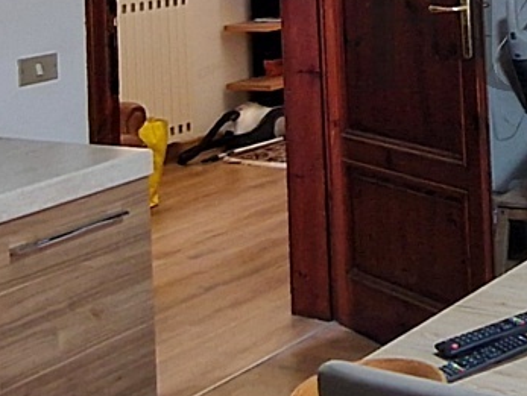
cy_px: -165
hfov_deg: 24.5
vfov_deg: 18.5
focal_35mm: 72
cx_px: 629
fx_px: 1097
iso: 640
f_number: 2.2
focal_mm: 2.2
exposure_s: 1/33
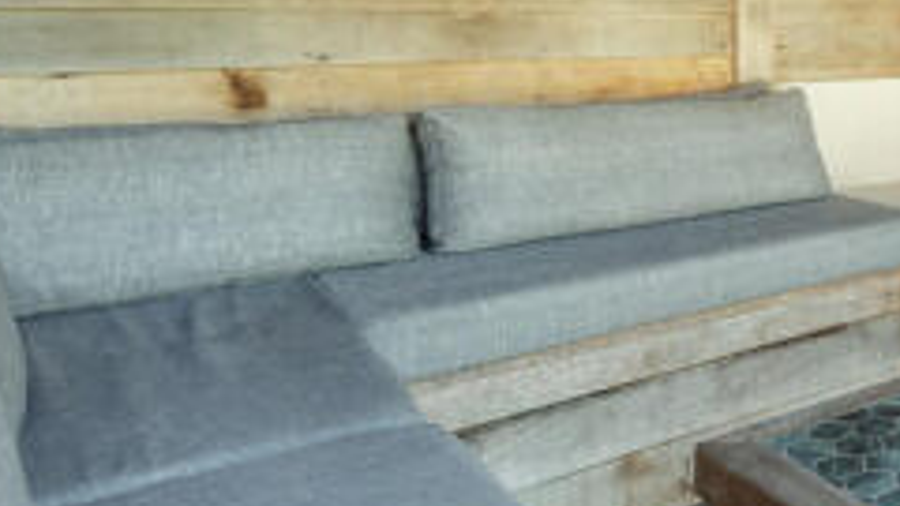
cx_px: 934
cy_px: 2
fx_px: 955
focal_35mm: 40
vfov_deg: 28.0
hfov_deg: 42.3
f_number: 8
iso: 100
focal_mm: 14
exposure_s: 1/8
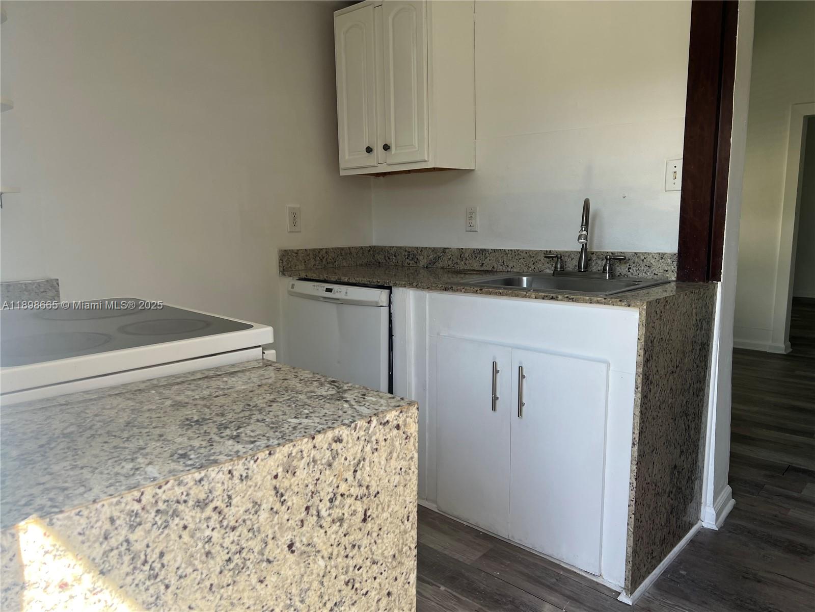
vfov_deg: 53.1
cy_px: 306
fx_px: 612
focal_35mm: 26
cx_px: 408
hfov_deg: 67.3
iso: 40
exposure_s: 1/207
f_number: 1.5
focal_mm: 5.7
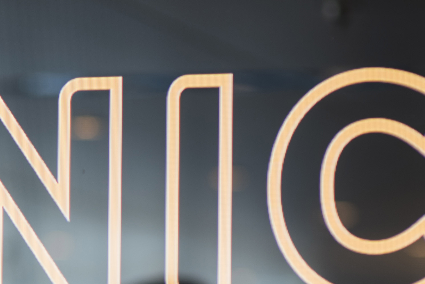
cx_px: -72
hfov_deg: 7.6
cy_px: 334
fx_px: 3165
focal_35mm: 268
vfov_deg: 5.1
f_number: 2.8
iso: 100
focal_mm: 85
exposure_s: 1/10
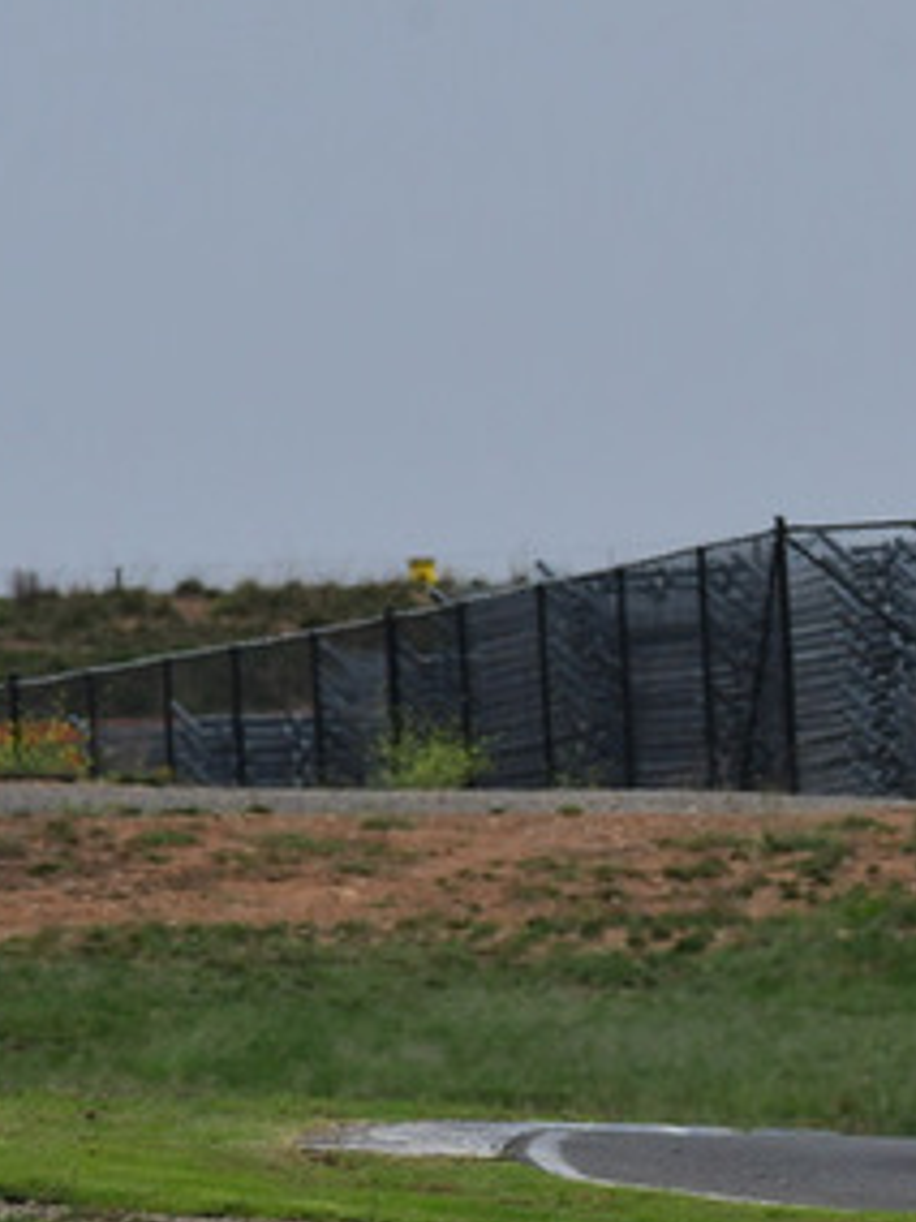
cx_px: 1484
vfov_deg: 1.0
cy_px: 645
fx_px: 71800
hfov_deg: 0.7
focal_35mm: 2035
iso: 640
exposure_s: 1/640
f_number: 11
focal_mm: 500
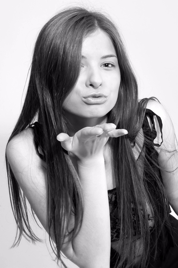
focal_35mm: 82
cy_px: 134
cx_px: 89
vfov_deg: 24.6
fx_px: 613
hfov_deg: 16.5
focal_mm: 55
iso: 400
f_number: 18
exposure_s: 1/125
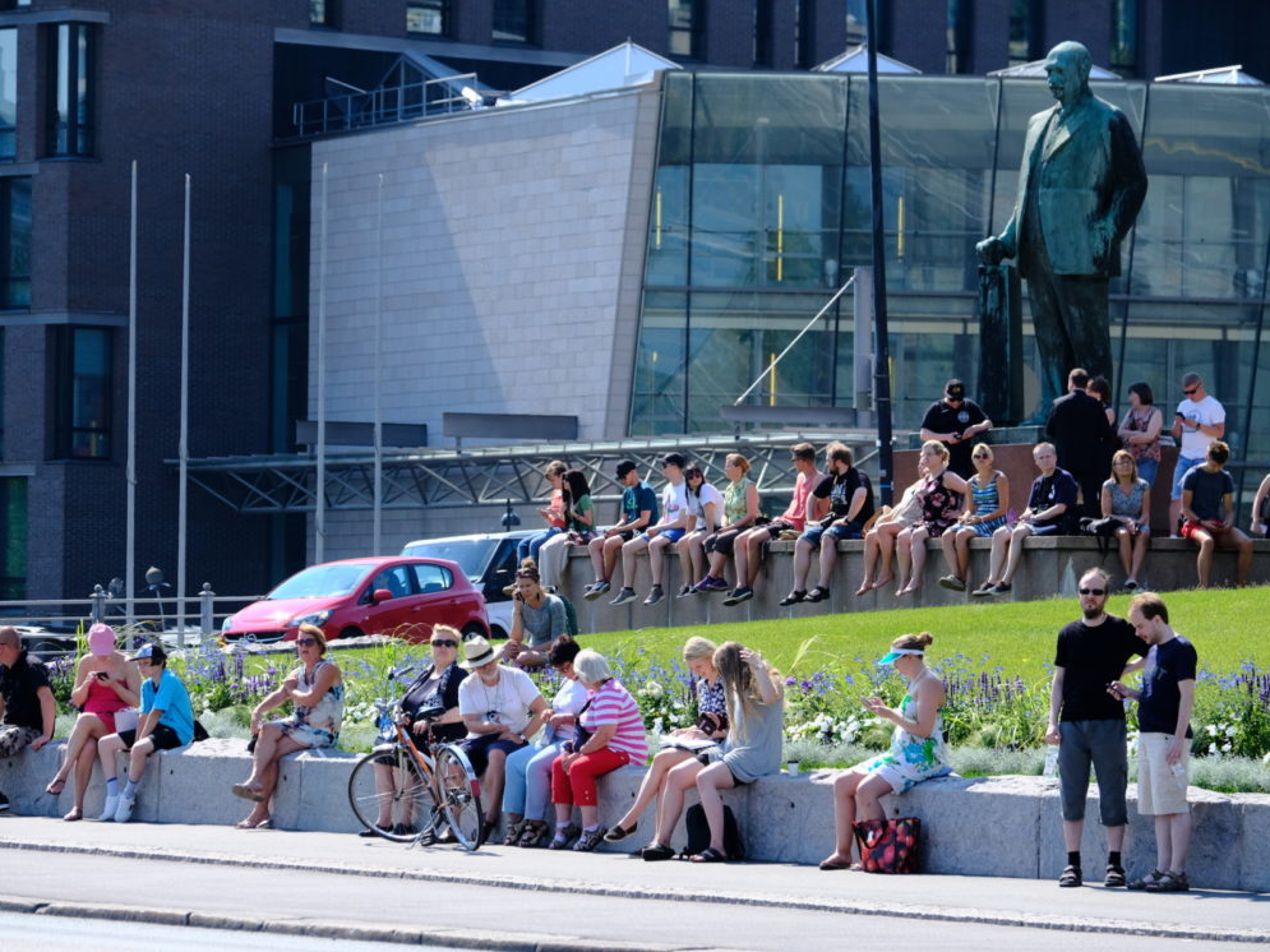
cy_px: 477
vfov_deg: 7.0
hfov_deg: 9.4
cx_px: 566
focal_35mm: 211
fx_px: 7740
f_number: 5.6
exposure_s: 1/750
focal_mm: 129.2
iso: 400
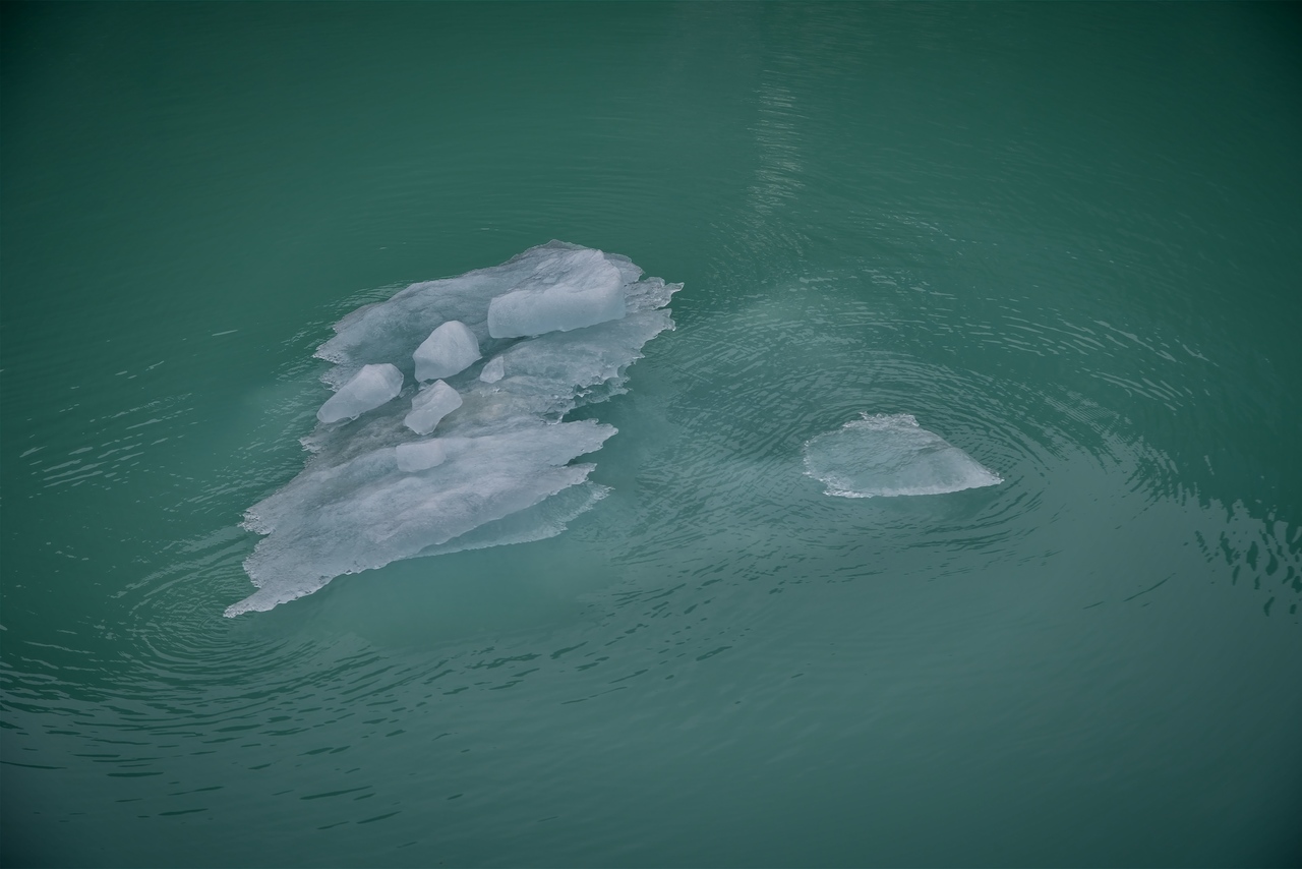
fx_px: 2966
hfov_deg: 24.8
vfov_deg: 16.7
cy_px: 434
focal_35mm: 82
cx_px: 651
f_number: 8
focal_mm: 82
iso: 100
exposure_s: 1/250
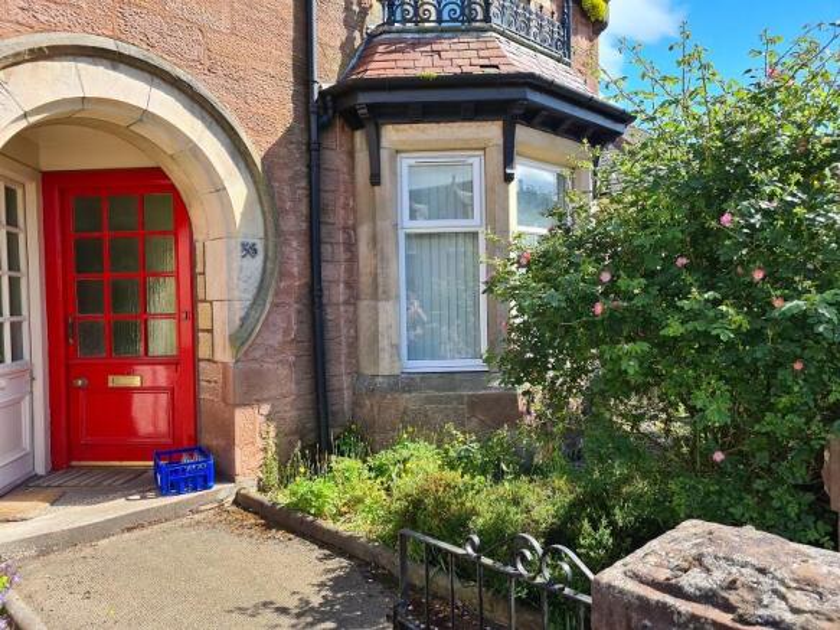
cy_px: 315
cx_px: 420
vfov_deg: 53.0
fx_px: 631
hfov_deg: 67.3
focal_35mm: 26
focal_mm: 5.4
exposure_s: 1/830
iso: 50
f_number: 1.8
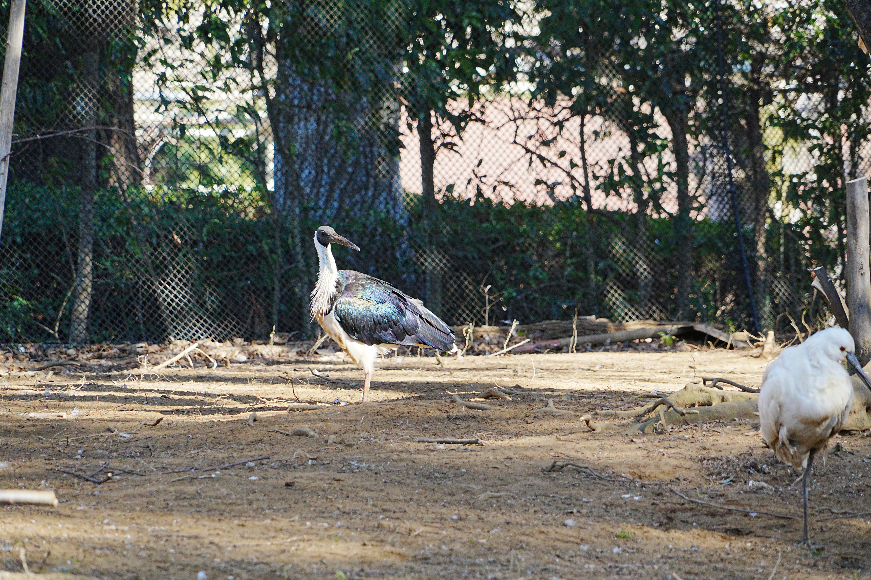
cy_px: 290
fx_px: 5806
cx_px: 436
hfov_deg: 8.6
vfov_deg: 5.7
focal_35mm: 240
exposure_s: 1/250
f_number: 9
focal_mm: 240
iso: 1000
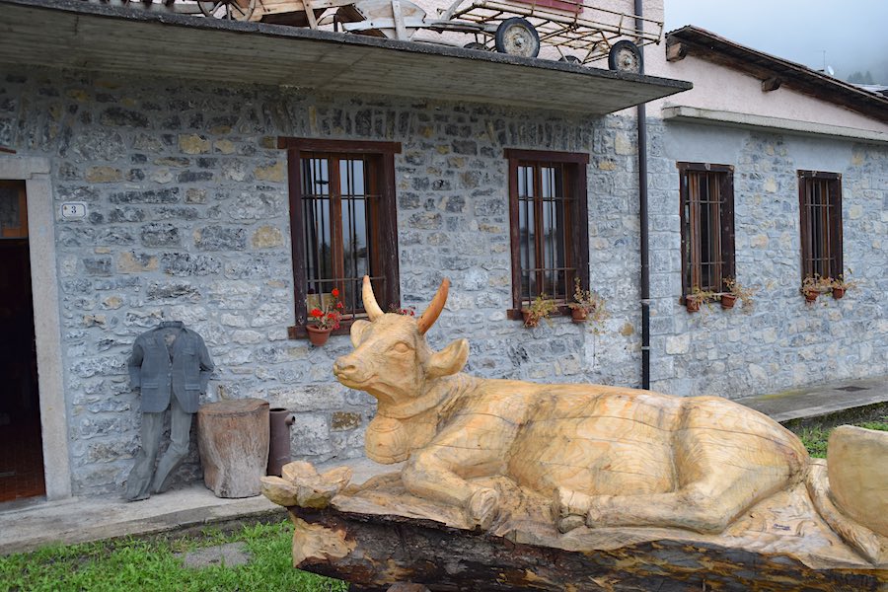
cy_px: 296
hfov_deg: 67.4
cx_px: 444
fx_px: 666
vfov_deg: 47.9
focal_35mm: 27
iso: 400
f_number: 6.3
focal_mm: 18
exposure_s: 1/160
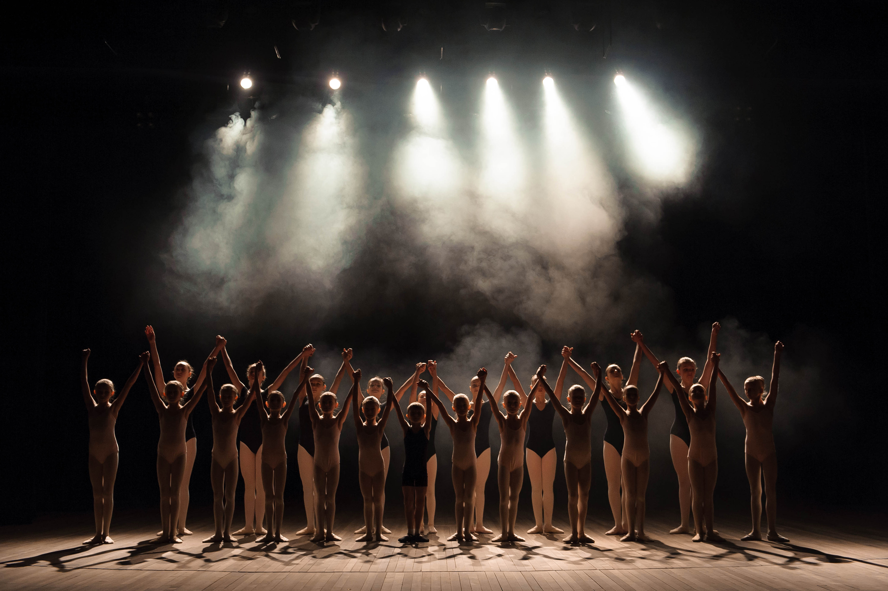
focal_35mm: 44
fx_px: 1085
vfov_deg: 30.5
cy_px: 296
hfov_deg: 44.5
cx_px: 444
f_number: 3.5
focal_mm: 44
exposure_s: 1/100
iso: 1000
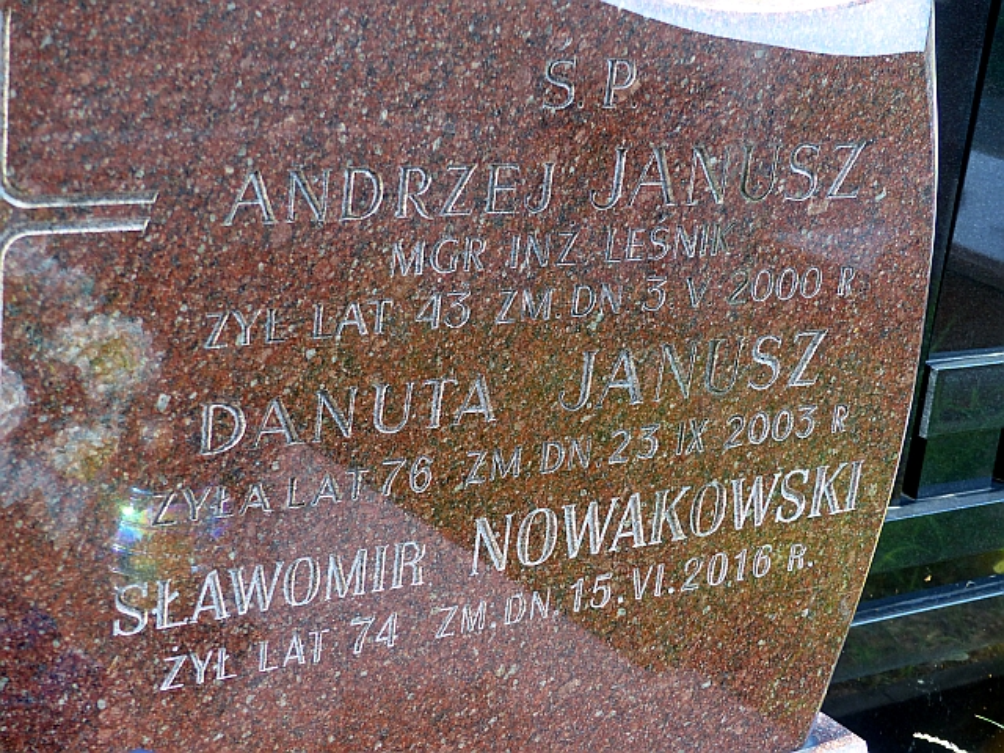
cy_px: 376
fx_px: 1827
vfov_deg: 23.3
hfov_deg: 30.7
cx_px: 502
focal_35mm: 63
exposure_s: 1/60
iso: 100
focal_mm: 11.4
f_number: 2.8
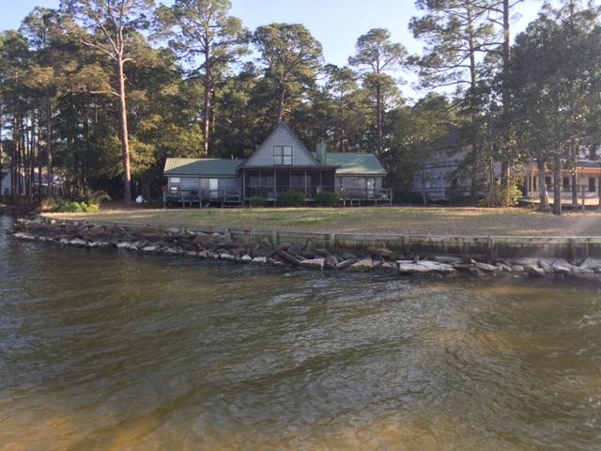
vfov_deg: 48.2
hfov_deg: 61.7
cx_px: 300
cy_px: 226
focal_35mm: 29
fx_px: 503
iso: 32
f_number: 2.2
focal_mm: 4.15
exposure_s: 1/416
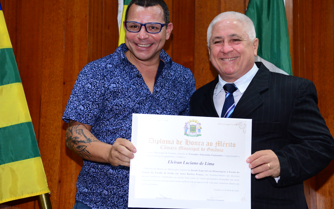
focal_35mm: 81
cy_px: 93
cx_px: 177
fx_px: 737
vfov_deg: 16.1
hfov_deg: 25.5
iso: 2500
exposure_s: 1/125
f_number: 4
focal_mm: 70
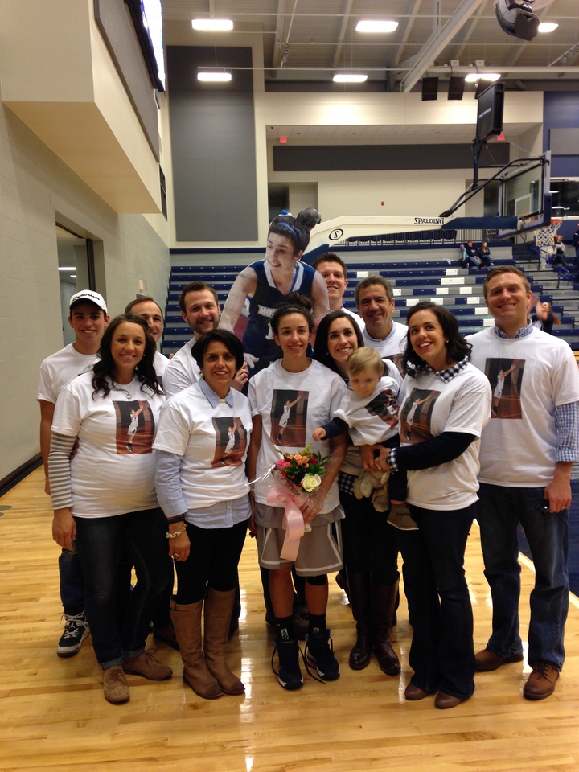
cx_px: 290
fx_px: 736
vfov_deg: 55.4
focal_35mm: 33
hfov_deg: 42.9
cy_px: 386
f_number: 2.4
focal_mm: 4.12
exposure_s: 1/20
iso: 80
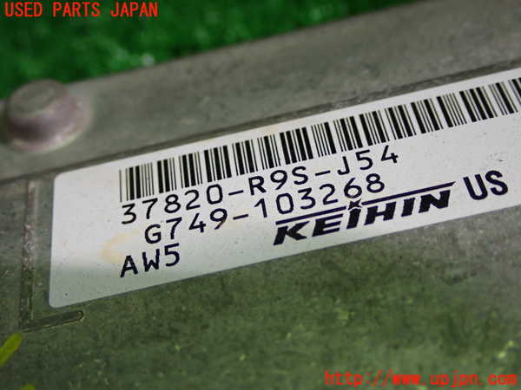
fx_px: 873
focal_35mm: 58
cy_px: 195
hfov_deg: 33.2
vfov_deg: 25.2
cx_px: 260
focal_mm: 10.35
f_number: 3.5
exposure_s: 1/60
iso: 500
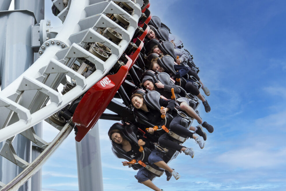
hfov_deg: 8.6
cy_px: 98
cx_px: 139
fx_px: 1892
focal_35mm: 238
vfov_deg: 5.8
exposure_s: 1/1600
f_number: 5.3
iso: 500
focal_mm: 230
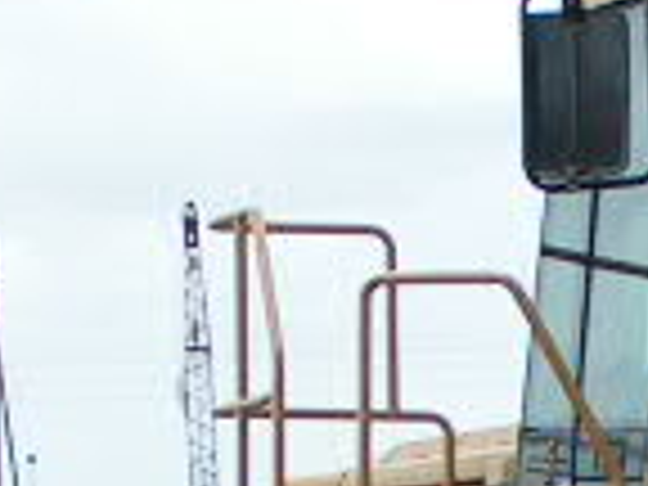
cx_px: 1084
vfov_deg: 4.4
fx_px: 6234
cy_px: 886
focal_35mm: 333
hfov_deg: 5.9
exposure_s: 1/400
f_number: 5
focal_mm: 9.2
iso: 50
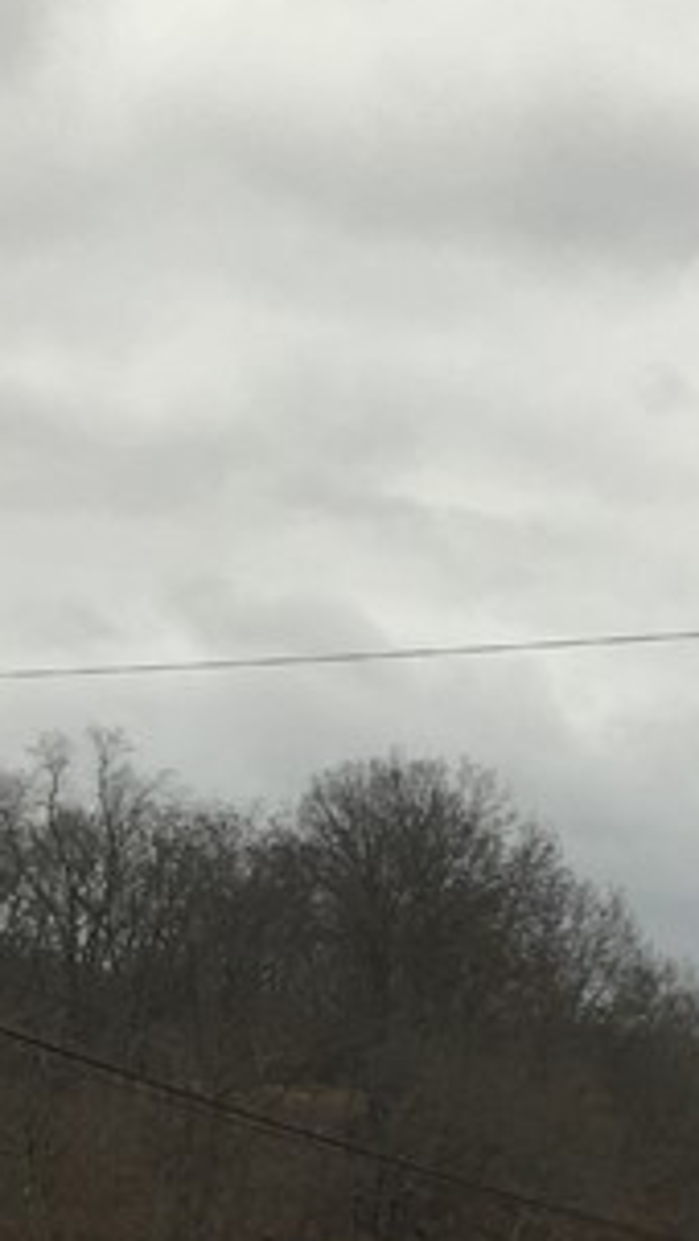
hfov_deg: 11.3
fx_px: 3524
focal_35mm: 107
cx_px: 350
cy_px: 760
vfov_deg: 20.0
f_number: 2.2
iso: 25
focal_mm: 4.15
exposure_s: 1/120
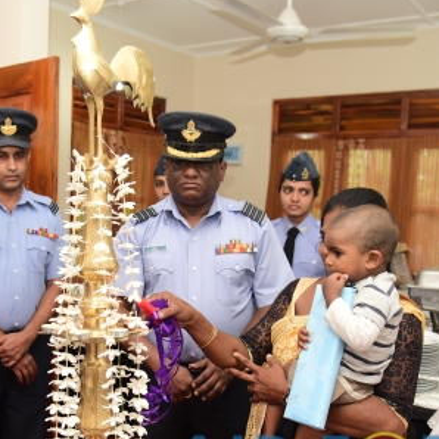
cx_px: 170
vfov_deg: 40.5
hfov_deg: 40.7
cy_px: 287
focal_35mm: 41
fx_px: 588
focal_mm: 24
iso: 400
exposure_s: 1/100
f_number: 4
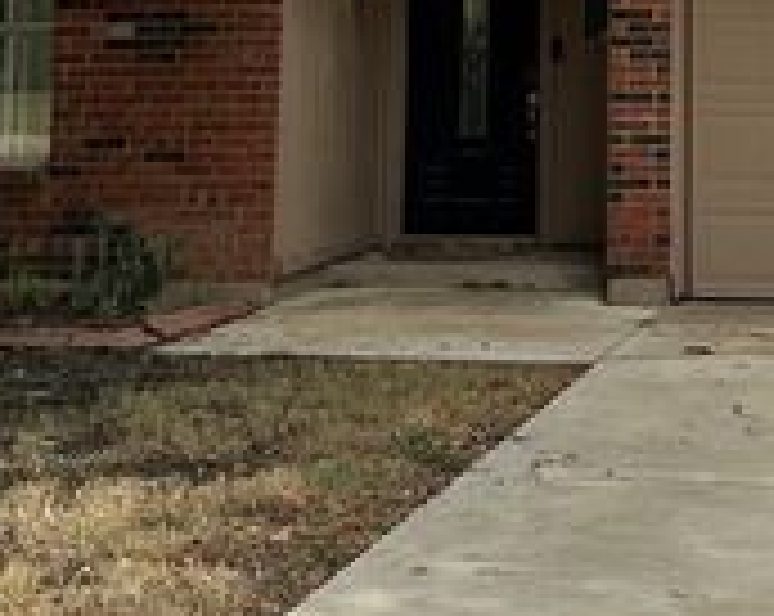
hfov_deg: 20.7
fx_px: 2081
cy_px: -209
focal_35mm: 91
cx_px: 688
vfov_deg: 15.9
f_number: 1.78
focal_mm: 6.86
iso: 80
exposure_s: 1/3155
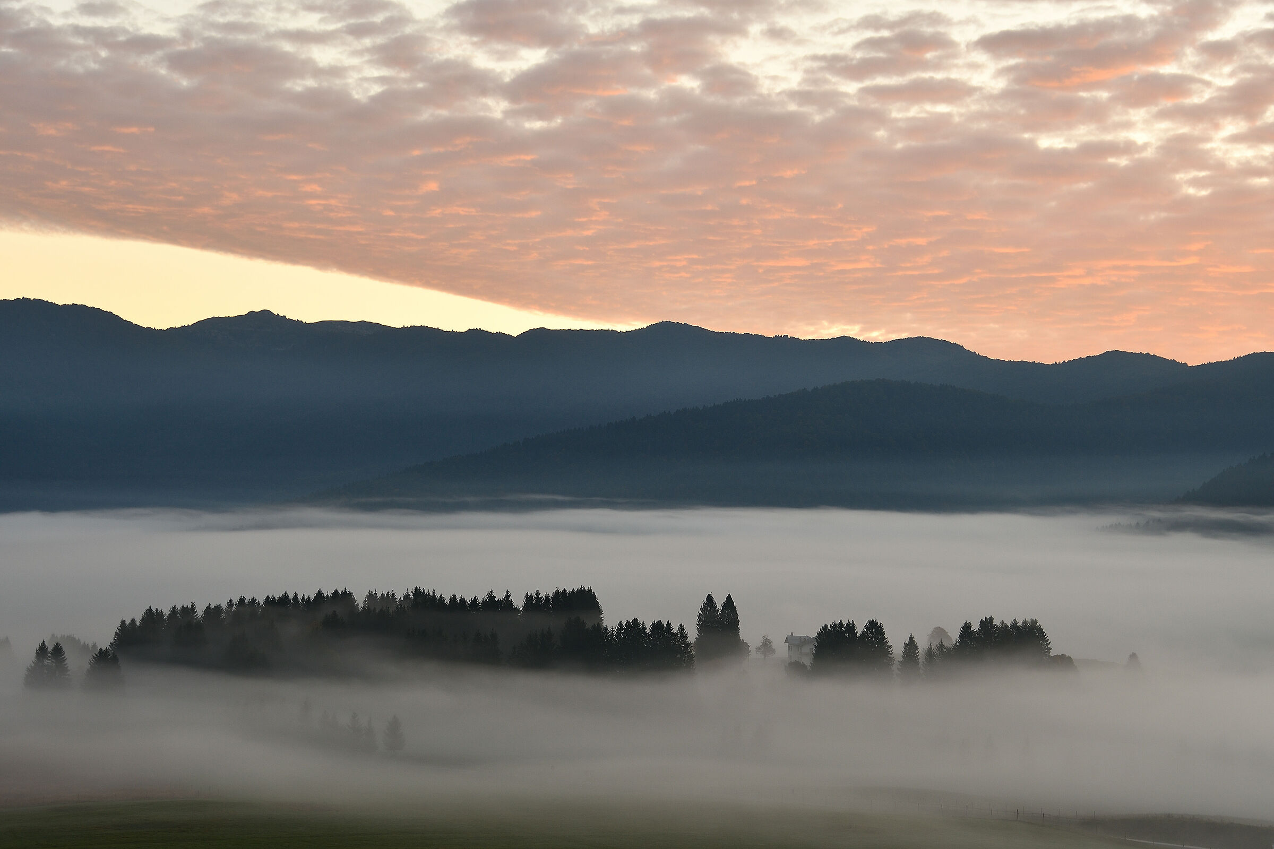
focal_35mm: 75
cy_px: 424
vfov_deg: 18.2
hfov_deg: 27.0
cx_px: 637
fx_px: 2654
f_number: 9.5
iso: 100
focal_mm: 50
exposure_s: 1/15
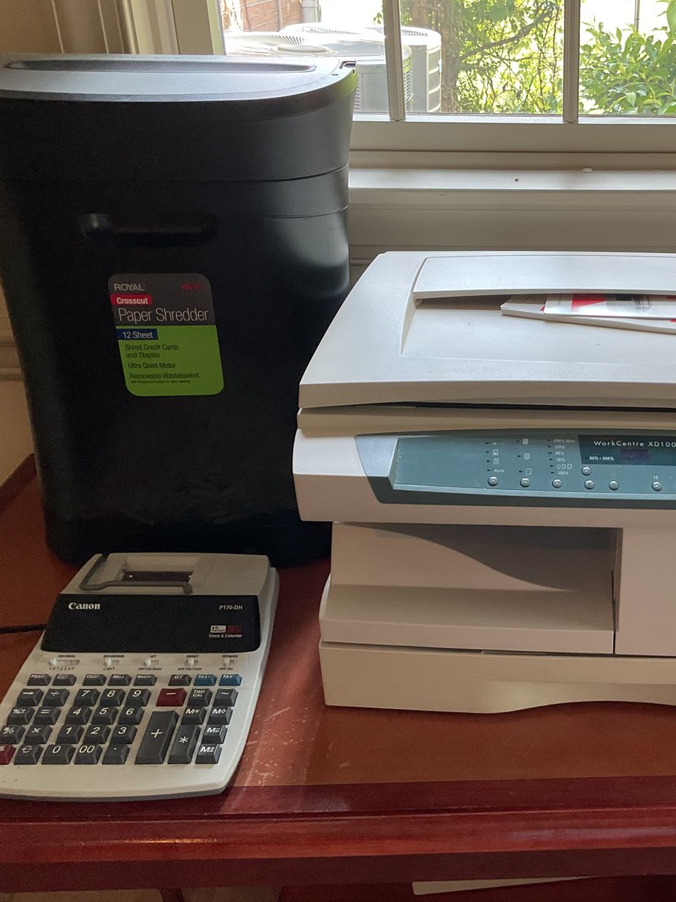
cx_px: 574
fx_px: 1015
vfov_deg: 47.9
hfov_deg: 35.2
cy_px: 452
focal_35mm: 39
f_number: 1.8
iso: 40
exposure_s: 1/60
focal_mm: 3
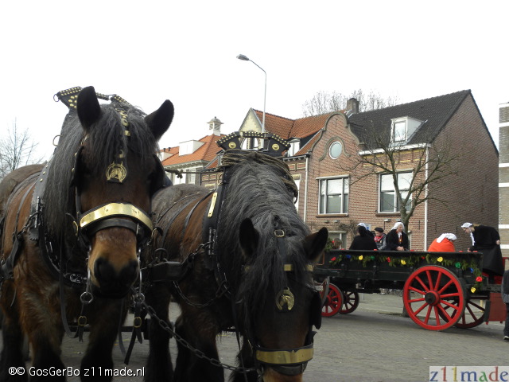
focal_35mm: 41
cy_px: 191
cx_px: 254
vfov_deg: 35.1
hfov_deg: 45.8
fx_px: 603
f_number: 4
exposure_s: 1/154
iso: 64
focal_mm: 7.3
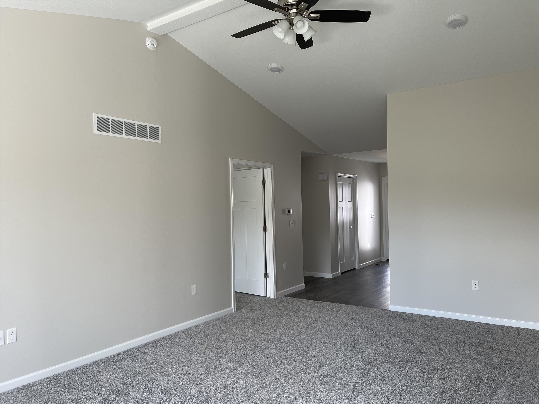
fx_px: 405
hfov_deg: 67.3
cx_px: 270
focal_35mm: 26
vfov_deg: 53.1
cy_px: 202
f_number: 1.6
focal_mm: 5.1
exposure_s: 1/121
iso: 50
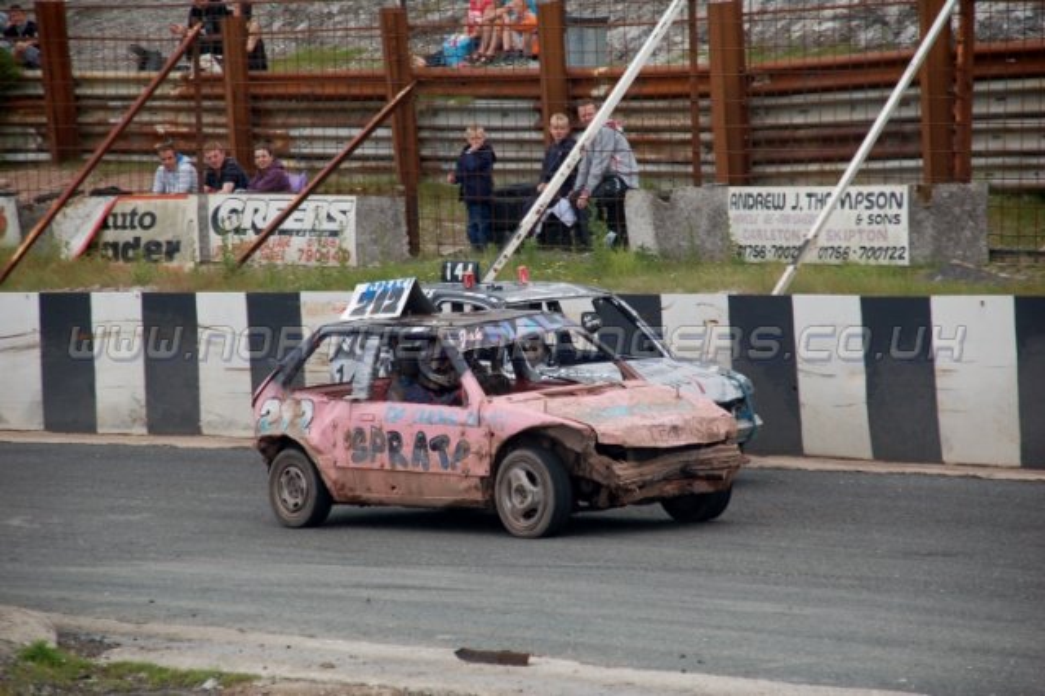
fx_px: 5048
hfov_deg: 11.8
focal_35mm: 174
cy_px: 348
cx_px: 522
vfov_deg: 7.9
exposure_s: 1/800
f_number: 6
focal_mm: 116
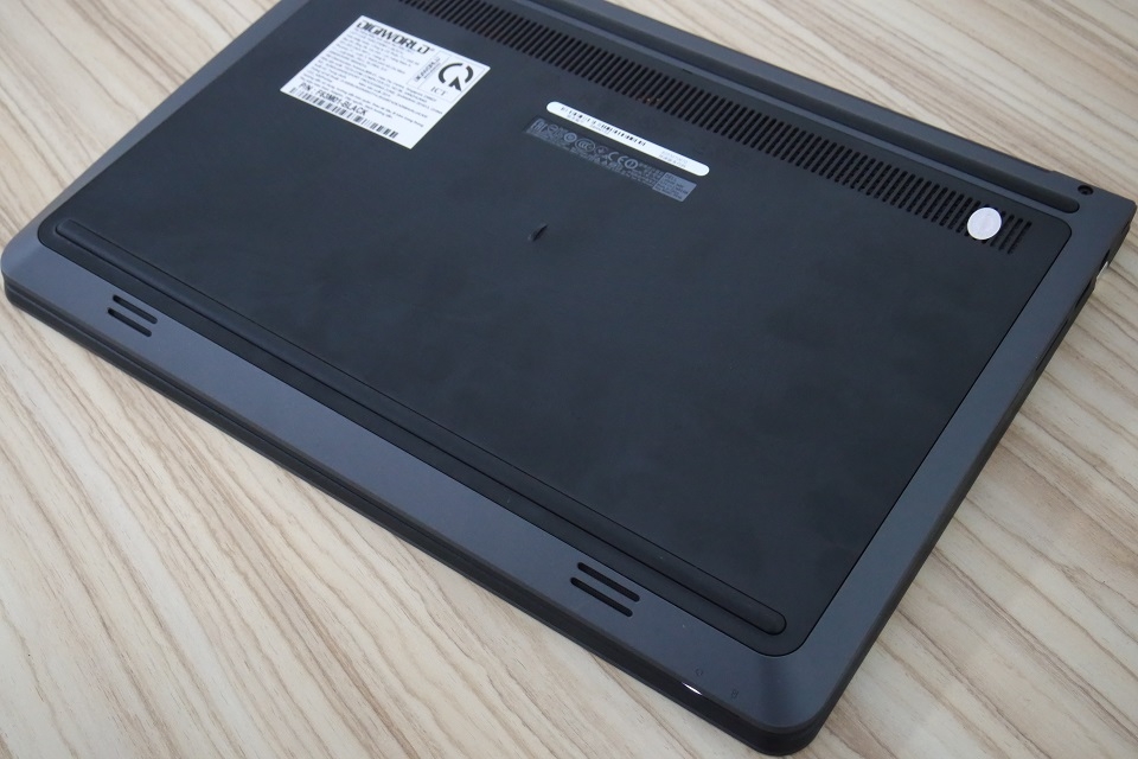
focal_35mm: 45
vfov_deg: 29.9
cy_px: 380
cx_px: 569
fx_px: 1422
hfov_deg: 43.6
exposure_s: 1/25
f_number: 5.6
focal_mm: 17
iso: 2500
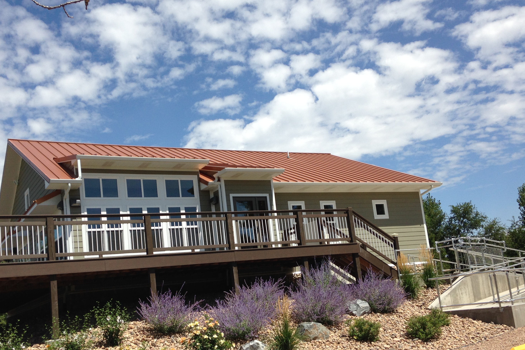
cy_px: 226
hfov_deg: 47.3
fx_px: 598
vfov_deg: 32.4
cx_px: 227
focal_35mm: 41
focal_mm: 4.12
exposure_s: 1/1938
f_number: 2.4
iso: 50
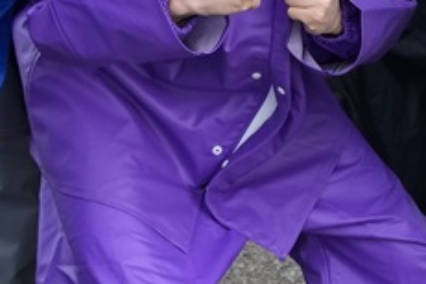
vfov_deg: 6.9
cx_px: 640
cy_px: -98
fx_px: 2331
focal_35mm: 197
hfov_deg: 10.1
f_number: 5.6
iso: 800
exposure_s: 1/1000
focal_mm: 38
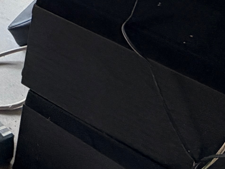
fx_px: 546
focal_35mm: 84
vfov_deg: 14.6
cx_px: -176
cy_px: -168
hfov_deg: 18.4
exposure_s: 1/121
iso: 200
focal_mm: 2.22
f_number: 2.2
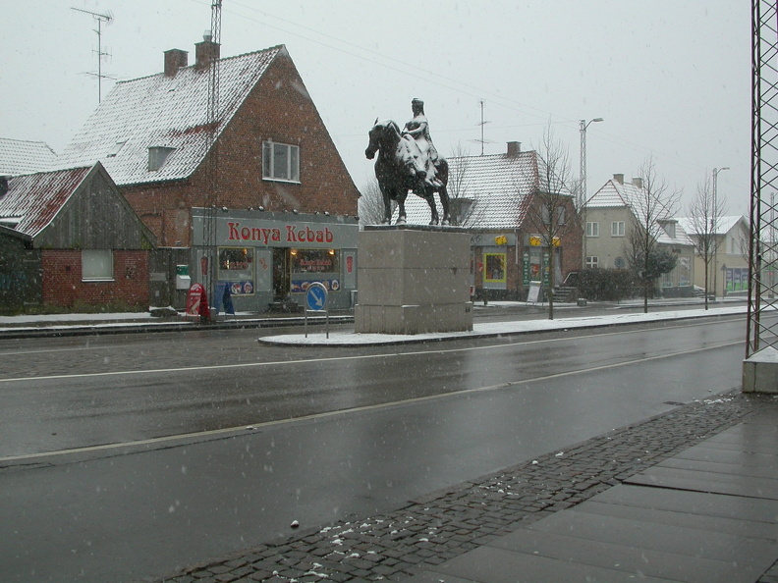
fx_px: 854
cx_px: 389
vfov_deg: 37.7
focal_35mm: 38
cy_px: 292
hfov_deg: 49.0
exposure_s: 1/125
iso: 100
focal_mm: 7.85
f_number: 4.7
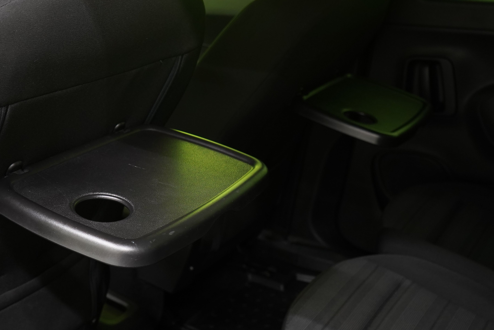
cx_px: 148
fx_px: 659
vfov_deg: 28.1
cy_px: 170
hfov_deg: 40.4
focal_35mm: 48
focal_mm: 29
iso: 1600
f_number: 5
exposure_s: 1/20
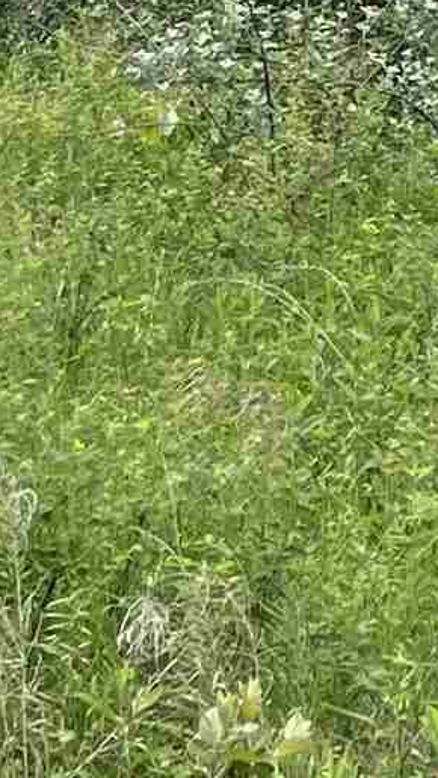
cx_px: 358
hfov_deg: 7.2
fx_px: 3487
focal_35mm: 169
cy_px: -902
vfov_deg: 11.2
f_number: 1.5
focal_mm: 5.7
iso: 50
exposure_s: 1/2404
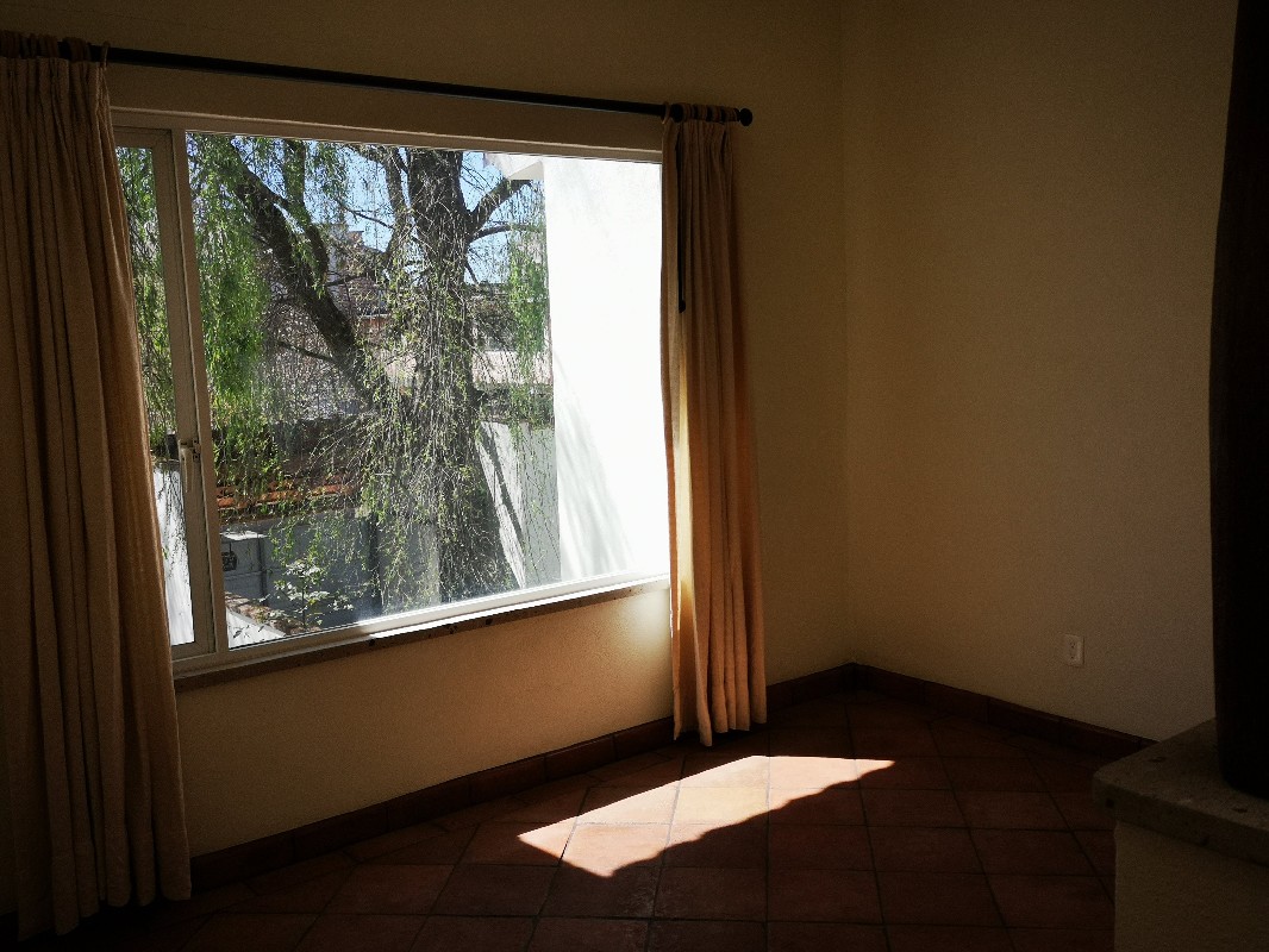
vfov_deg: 43.0
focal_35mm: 33
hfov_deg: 55.3
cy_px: 476
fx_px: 1210
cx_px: 634
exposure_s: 1/1043
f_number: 1.8
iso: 50
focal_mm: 3.95
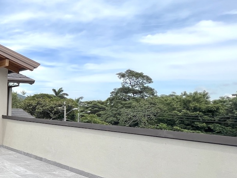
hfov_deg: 37.3
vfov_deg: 41.5
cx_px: -61
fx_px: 233
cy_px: 109
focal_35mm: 34
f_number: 1.8
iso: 32
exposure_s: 1/1410
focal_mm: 1.57
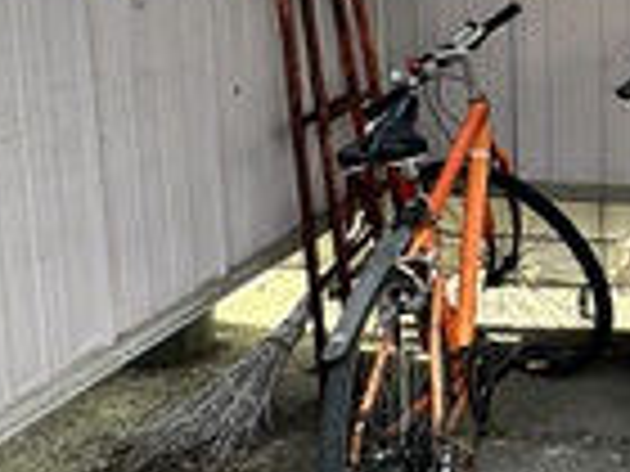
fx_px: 1274
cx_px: 855
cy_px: 34
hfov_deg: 23.9
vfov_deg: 20.5
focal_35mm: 70
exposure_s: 1/105
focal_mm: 2.22
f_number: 2.2
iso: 40
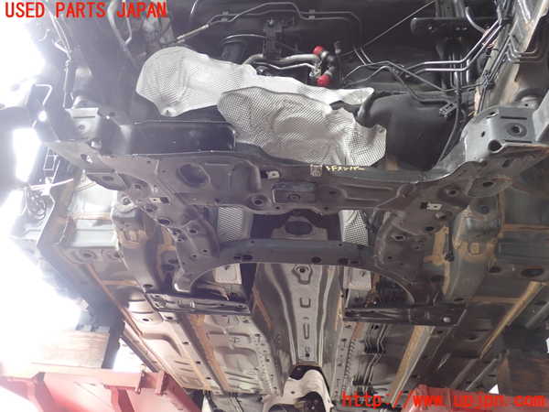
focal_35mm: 30
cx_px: 274
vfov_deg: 46.8
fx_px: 476
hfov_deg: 60.0
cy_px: 206
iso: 200
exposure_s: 1/50
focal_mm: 5.4
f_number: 2.3
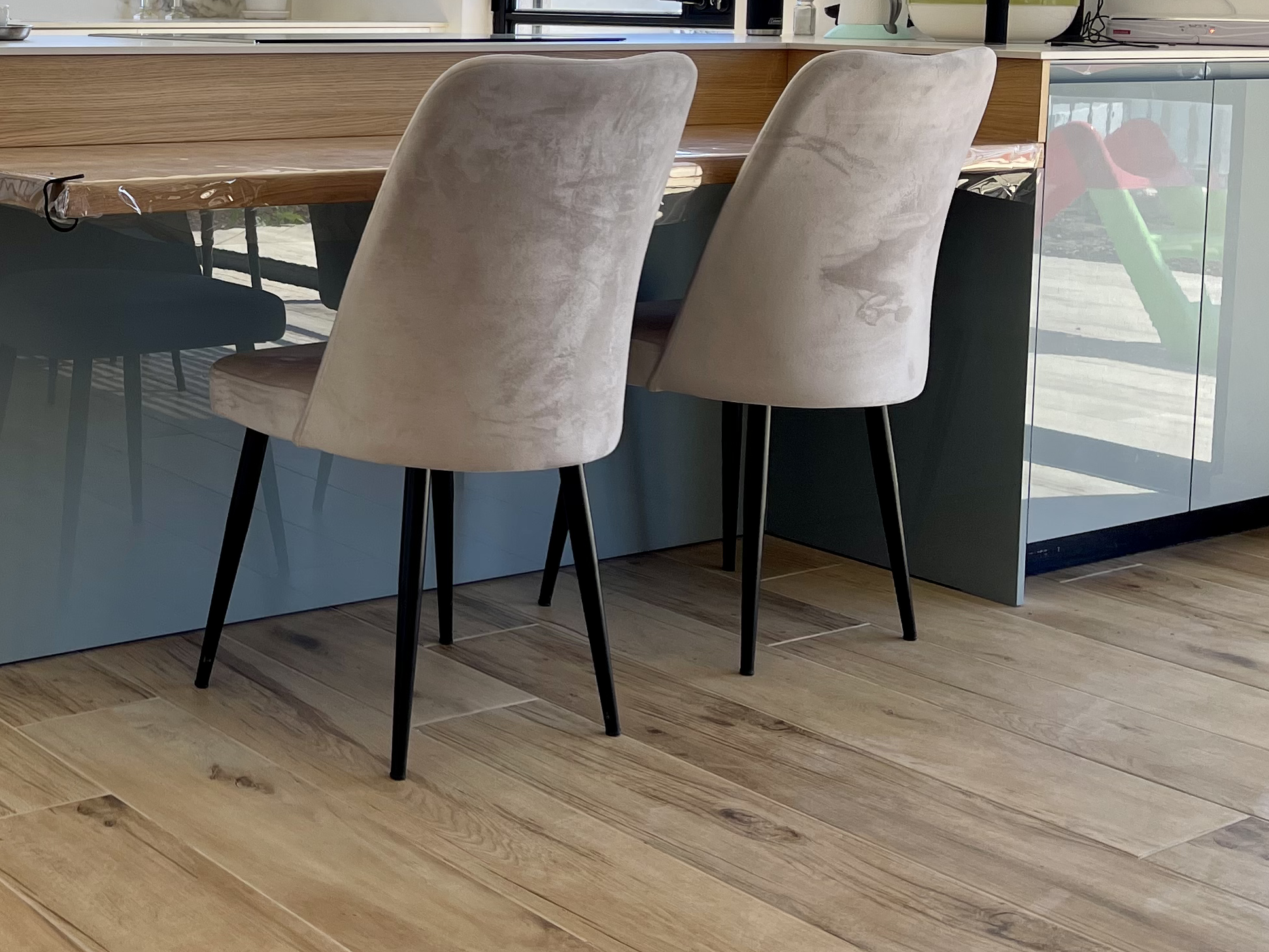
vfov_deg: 26.3
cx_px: 41
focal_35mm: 54
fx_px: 1980
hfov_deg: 33.0
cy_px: 133
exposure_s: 1/533
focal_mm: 5.1
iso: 50
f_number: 1.6
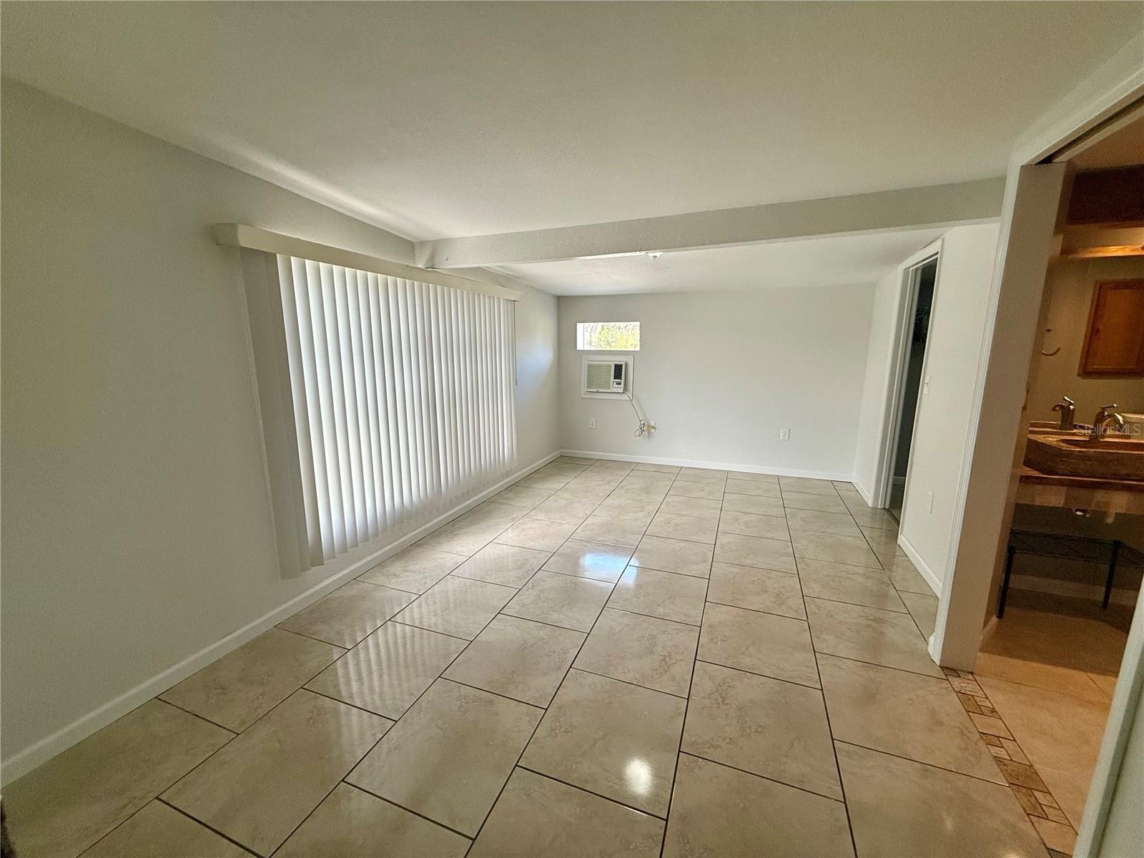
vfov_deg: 85.7
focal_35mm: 14
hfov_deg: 102.1
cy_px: 429
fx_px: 463
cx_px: 572
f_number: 2.2
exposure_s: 1/120
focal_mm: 2.22
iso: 100
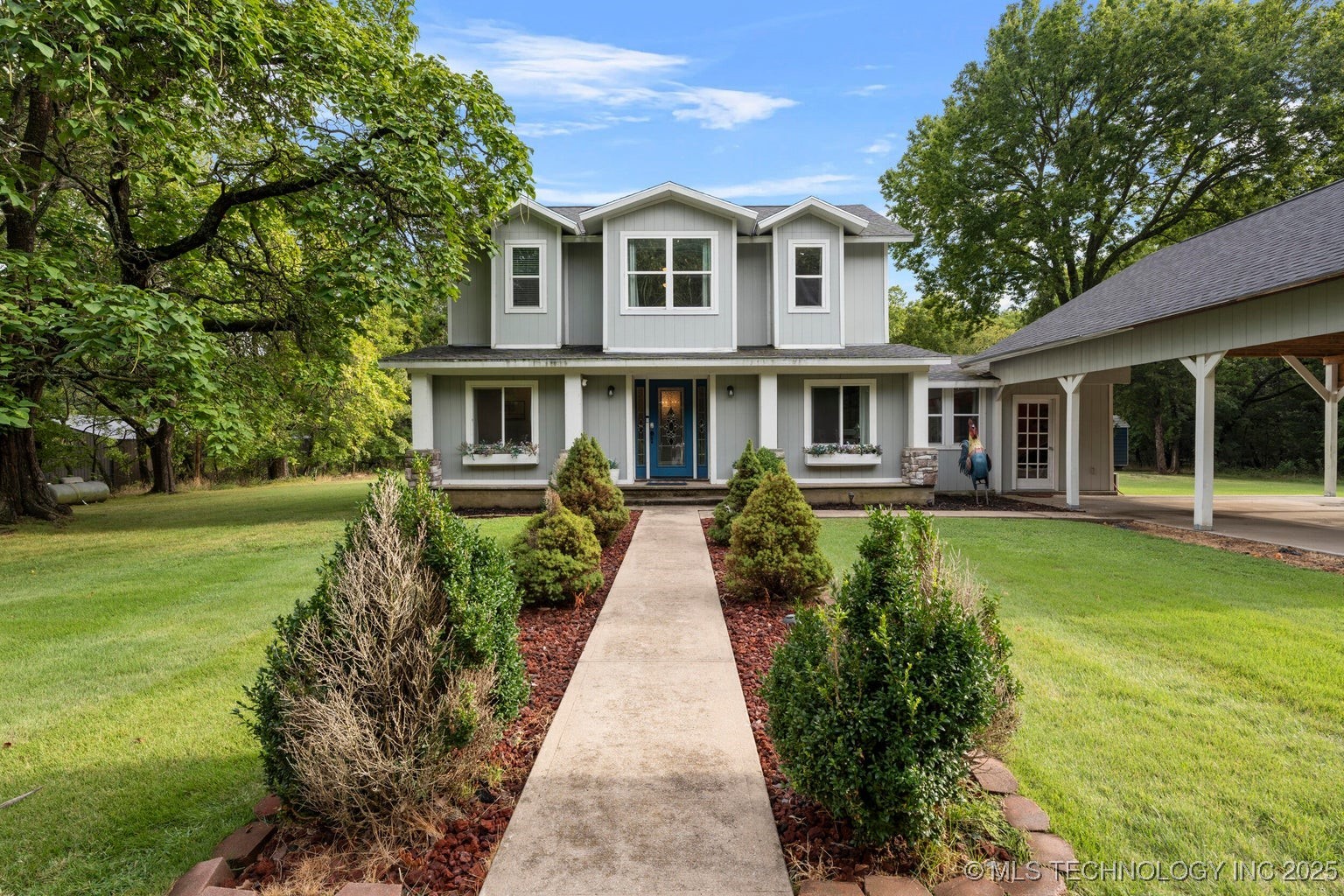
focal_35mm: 18
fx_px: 672
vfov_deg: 67.4
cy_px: 448
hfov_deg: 90.0
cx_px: 672
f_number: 9
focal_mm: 18
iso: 250
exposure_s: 1/50
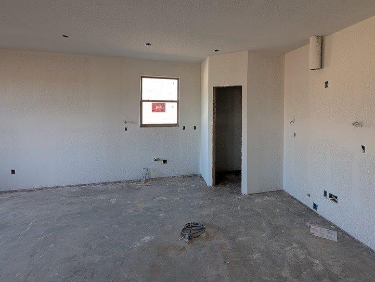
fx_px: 184
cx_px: 222
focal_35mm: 17
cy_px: 113
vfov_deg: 74.0
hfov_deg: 90.0
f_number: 1.7
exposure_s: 1/145
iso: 68
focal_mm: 2.02
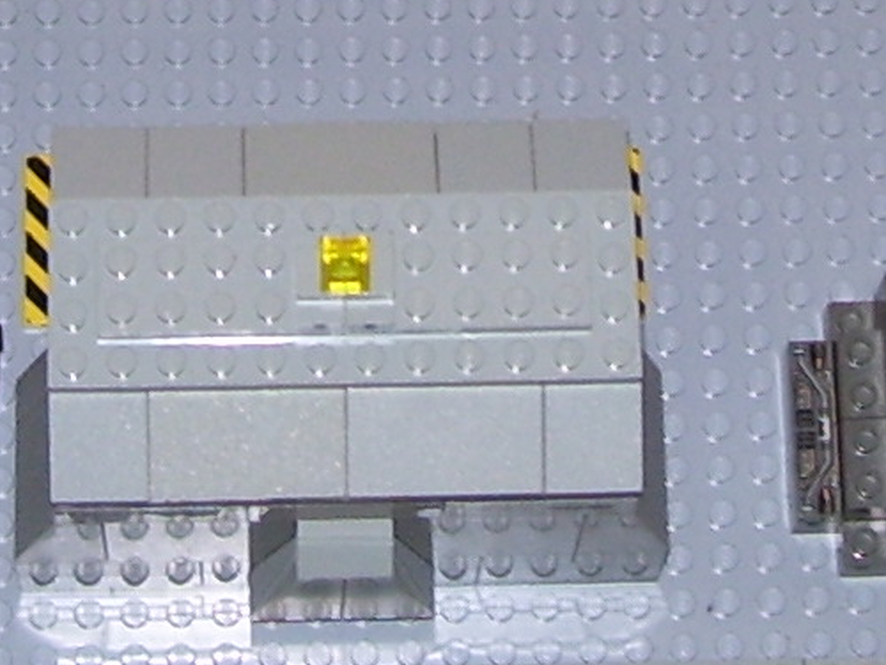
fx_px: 4249
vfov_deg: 8.7
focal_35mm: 166
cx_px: 383
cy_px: -367
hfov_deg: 11.9
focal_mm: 6
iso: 80
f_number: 2.7
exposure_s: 1/60
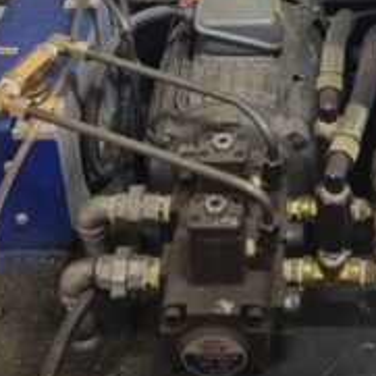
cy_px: -133
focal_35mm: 76
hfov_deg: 22.2
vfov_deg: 20.5
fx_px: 934
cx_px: 339
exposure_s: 1/50
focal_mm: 5.4
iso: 500
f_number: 1.8
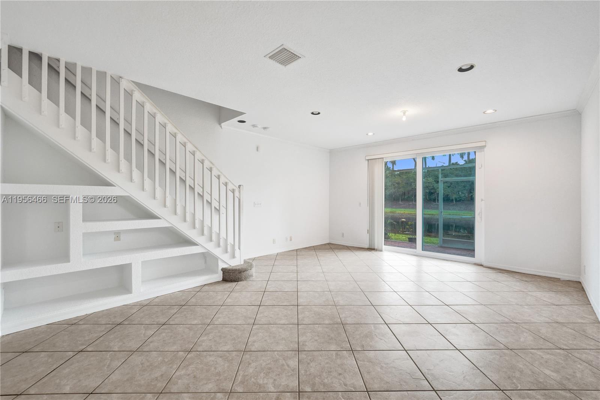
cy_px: 200
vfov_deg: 81.2
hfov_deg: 104.3
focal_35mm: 14
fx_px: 233
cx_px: 300
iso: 1250
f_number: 2.8
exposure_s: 1/320
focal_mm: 14
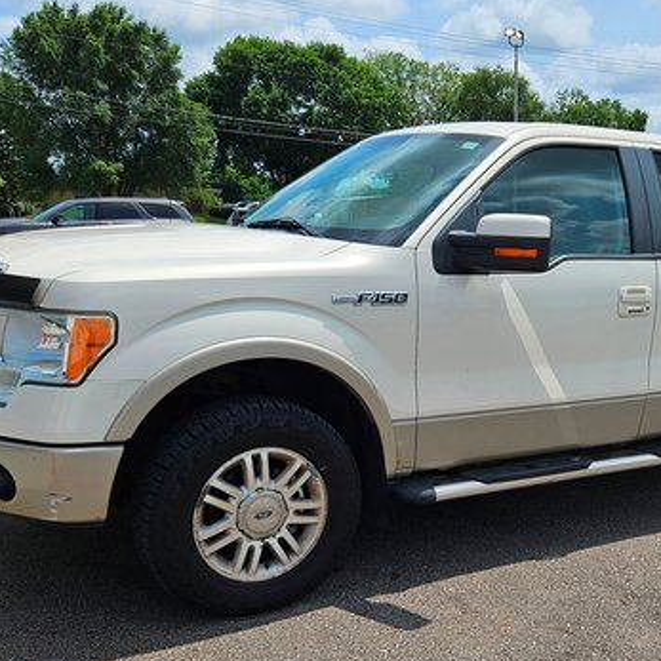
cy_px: 435
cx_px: 445
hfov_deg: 44.2
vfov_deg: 44.3
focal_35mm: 37
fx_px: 799
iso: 25
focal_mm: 5.4
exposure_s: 1/2558
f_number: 1.8
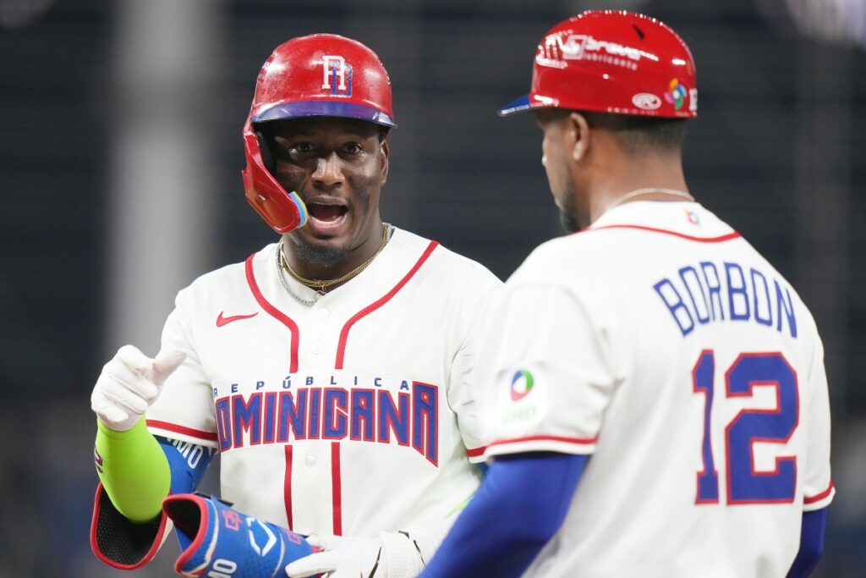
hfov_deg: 5.2
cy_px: 289
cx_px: 433
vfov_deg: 3.4
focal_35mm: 400
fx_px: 9623
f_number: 3.2
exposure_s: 1/2000
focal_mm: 400
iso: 4000
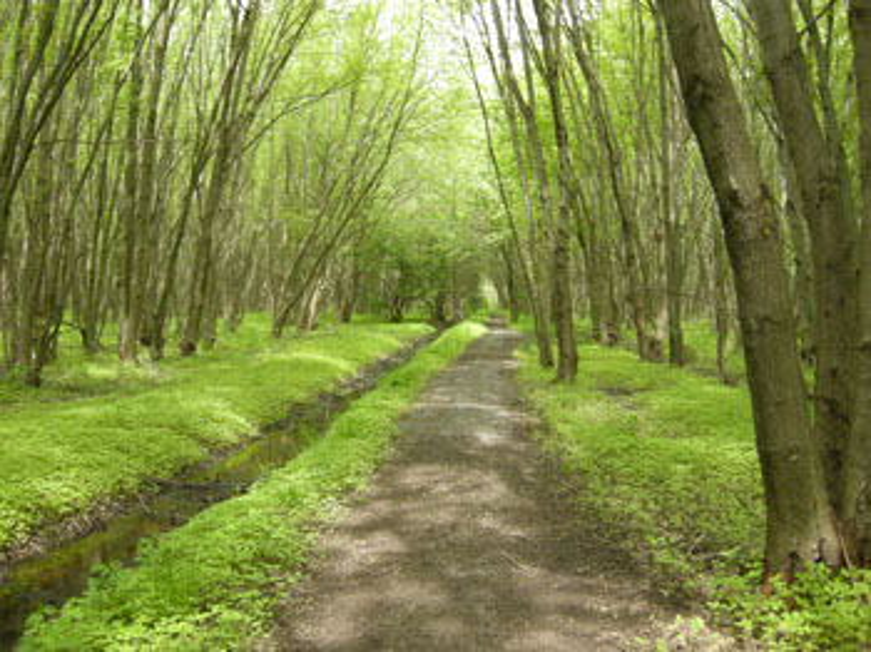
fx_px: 880
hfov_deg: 52.7
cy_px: 326
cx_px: 436
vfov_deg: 40.7
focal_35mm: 35
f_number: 3
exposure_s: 1/73
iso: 64
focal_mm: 7.5
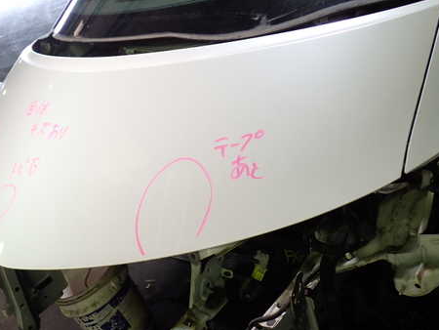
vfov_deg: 36.0
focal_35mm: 40
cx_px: 191
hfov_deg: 46.7
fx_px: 508
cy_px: 156
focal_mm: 5.4
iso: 100
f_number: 2.3
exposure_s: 1/80
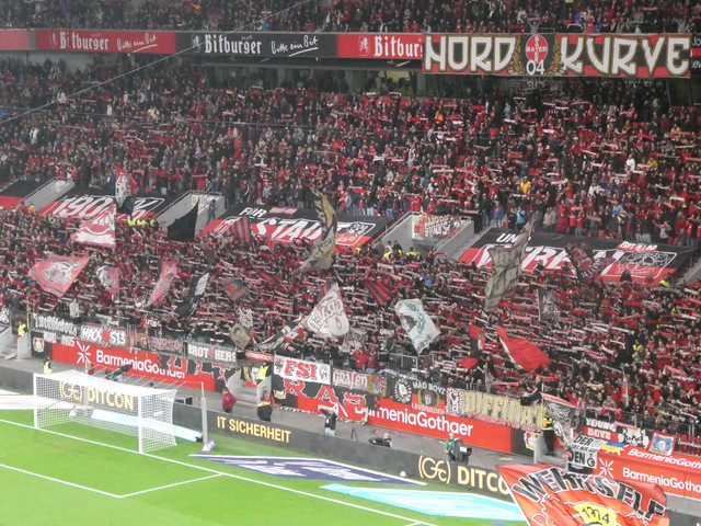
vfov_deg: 16.4
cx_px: 350
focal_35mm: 90
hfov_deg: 21.8
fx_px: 1823
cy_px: 263
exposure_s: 1/125
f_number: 4.9
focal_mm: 16.1
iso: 2000
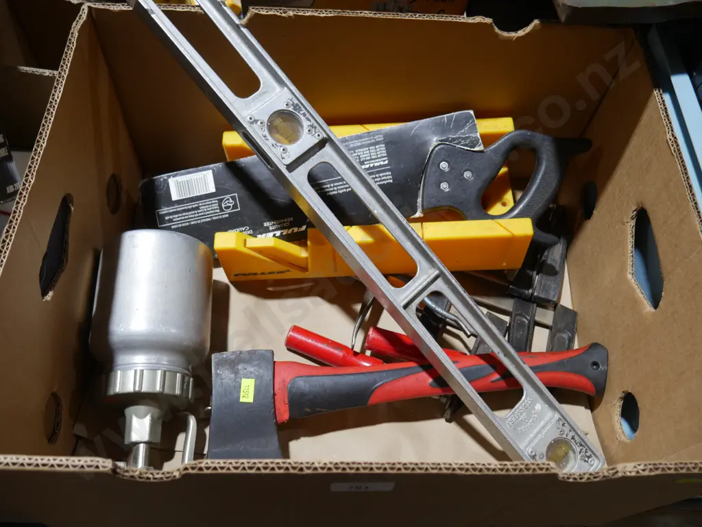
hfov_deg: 59.9
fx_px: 609
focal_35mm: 30
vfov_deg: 46.8
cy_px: 264
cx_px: 351
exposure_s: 1/60
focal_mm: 15
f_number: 3.6
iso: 320
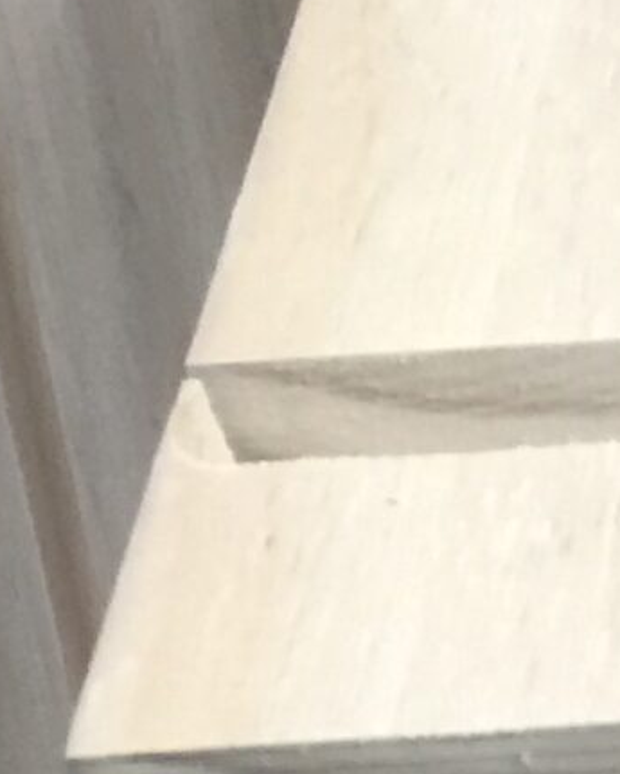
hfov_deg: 7.8
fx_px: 3852
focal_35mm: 168
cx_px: 1935
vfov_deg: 10.4
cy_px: 1609
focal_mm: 4.15
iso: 32
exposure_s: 1/33
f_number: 2.2
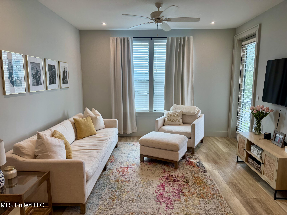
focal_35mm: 24
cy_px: 108
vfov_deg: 56.8
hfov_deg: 71.6
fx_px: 199
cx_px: 144
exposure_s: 1/120
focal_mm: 6.76
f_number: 1.78
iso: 80
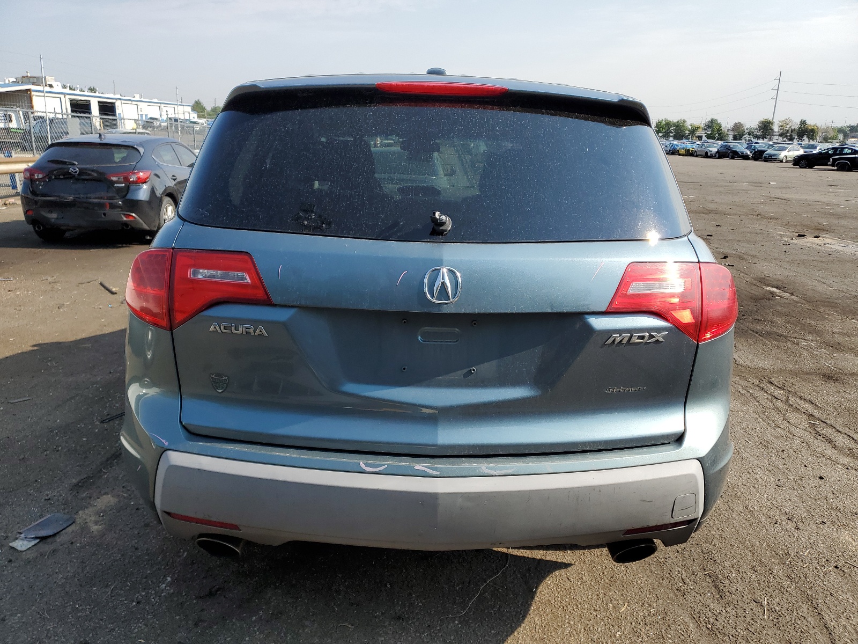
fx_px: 644
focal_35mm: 26
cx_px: 429
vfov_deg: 53.1
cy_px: 322
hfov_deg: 67.3
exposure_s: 1/2500
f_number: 1.5
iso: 50
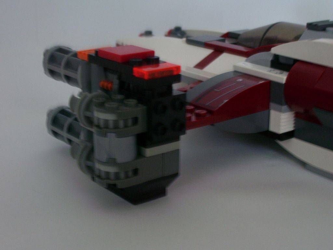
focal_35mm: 66
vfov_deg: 22.3
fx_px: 635
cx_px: 166
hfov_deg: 29.4
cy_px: 125
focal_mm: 10.8
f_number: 3.6
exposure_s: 1/8
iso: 160
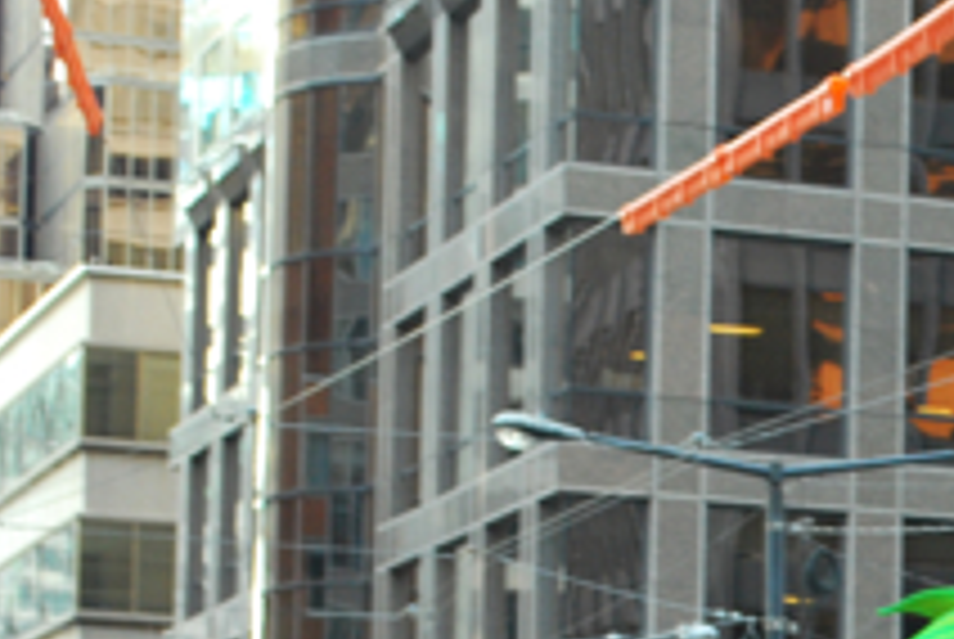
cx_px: 1368
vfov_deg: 7.5
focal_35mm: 181
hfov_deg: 11.0
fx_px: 4803
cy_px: 886
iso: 400
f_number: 8
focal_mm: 40
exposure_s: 1/30
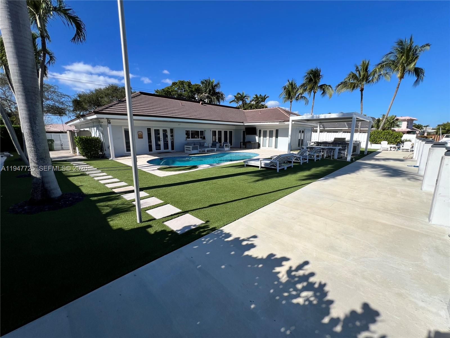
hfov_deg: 106.2
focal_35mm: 13
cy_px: 169
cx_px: 225
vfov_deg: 89.9
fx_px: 169
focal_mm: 1.57
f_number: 1.8
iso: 32
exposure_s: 1/2096
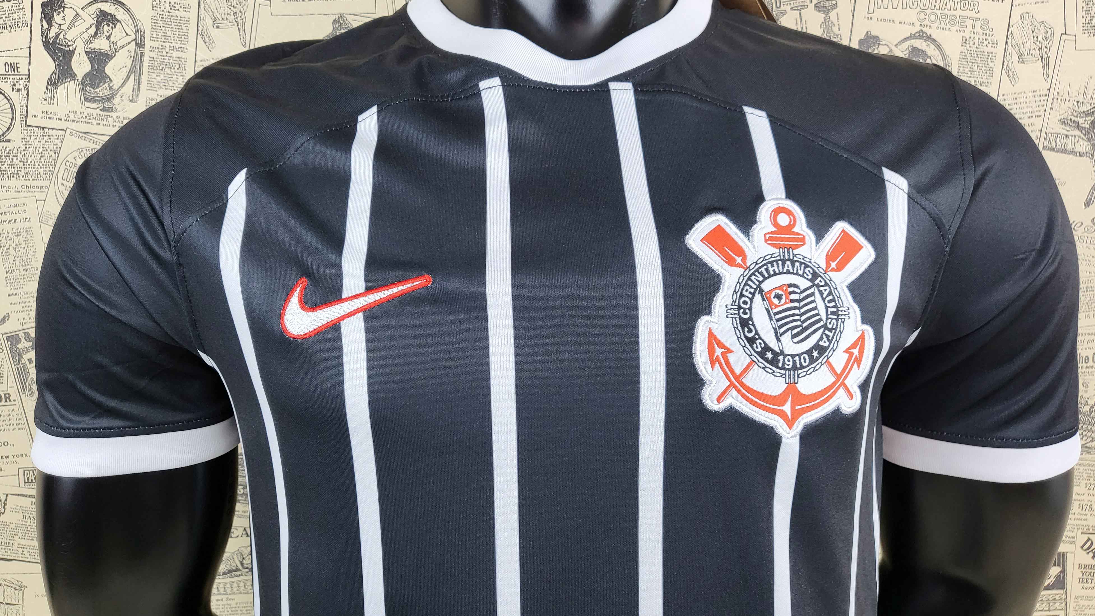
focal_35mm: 29
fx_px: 842
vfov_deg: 40.2
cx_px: 547
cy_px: 286
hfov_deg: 66.1
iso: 125
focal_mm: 4.25
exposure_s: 1/100
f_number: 1.8
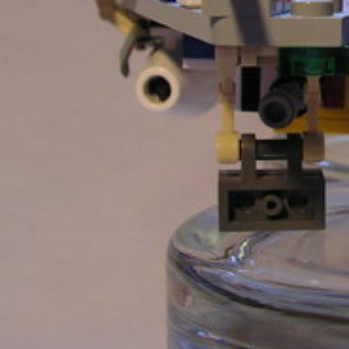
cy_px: 51
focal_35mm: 88
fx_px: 1004
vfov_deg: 19.4
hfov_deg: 18.7
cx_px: 415
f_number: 3.2
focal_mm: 6
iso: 100
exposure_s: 1/50
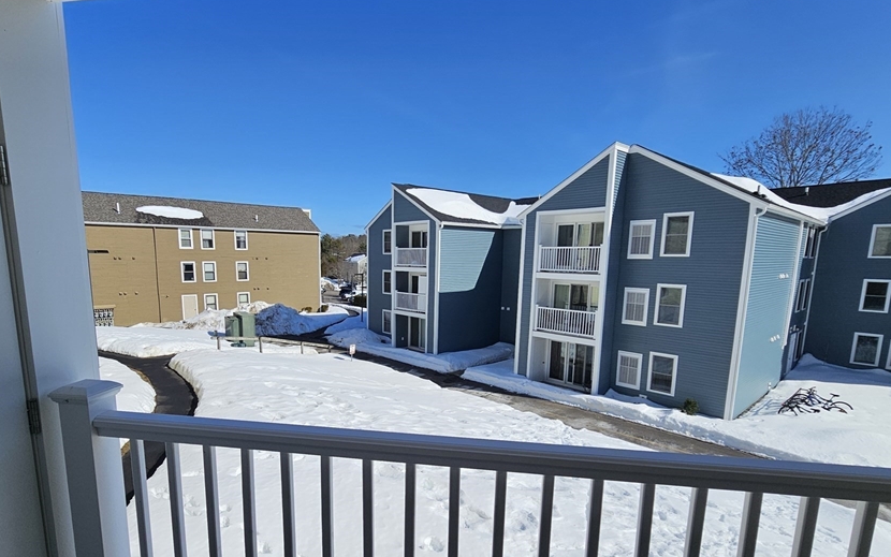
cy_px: 327
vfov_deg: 67.5
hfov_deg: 94.0
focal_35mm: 17
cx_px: 399
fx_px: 413
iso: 50
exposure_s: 1/5328
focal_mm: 2.2
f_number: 2.2
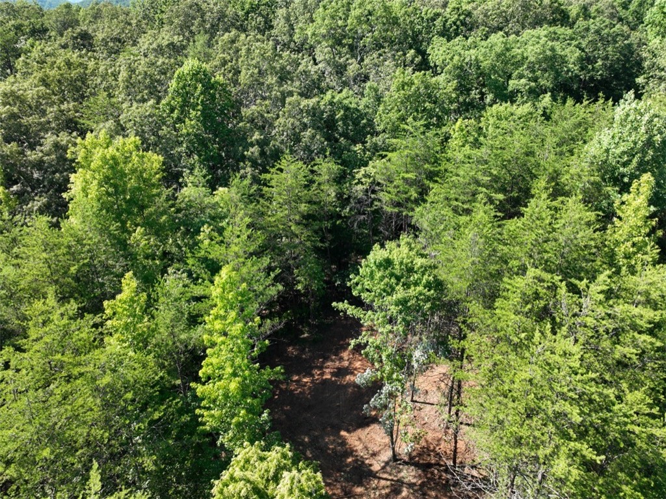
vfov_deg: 56.8
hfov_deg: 71.6
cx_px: 333
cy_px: 250
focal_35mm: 24
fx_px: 462
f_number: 2.8
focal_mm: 12.29
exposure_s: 1/80
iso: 100
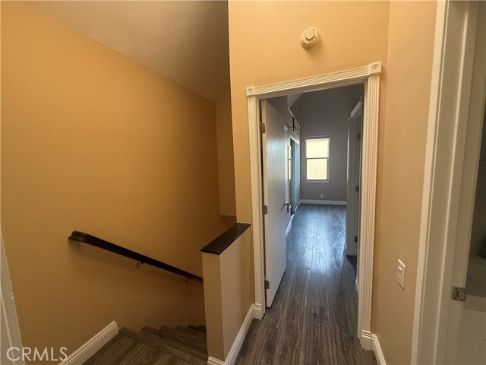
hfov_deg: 102.1
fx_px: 197
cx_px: 243
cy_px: 182
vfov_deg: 85.7
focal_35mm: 14
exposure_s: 1/120
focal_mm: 2.22
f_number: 2.2
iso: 500
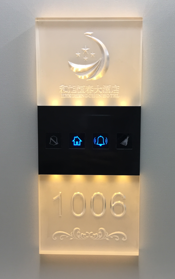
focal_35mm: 33
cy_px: 139
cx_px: 102
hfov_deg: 38.2
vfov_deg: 58.1
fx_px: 252
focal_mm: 4.15
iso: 100
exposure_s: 1/33
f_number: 2.2
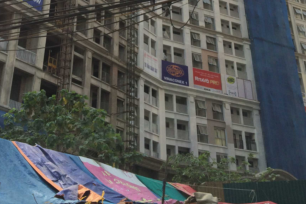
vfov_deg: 20.4
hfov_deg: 33.7
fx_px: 502
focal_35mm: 59
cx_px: 110
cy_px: -83
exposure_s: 1/1466
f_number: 2.2
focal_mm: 4.12
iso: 32
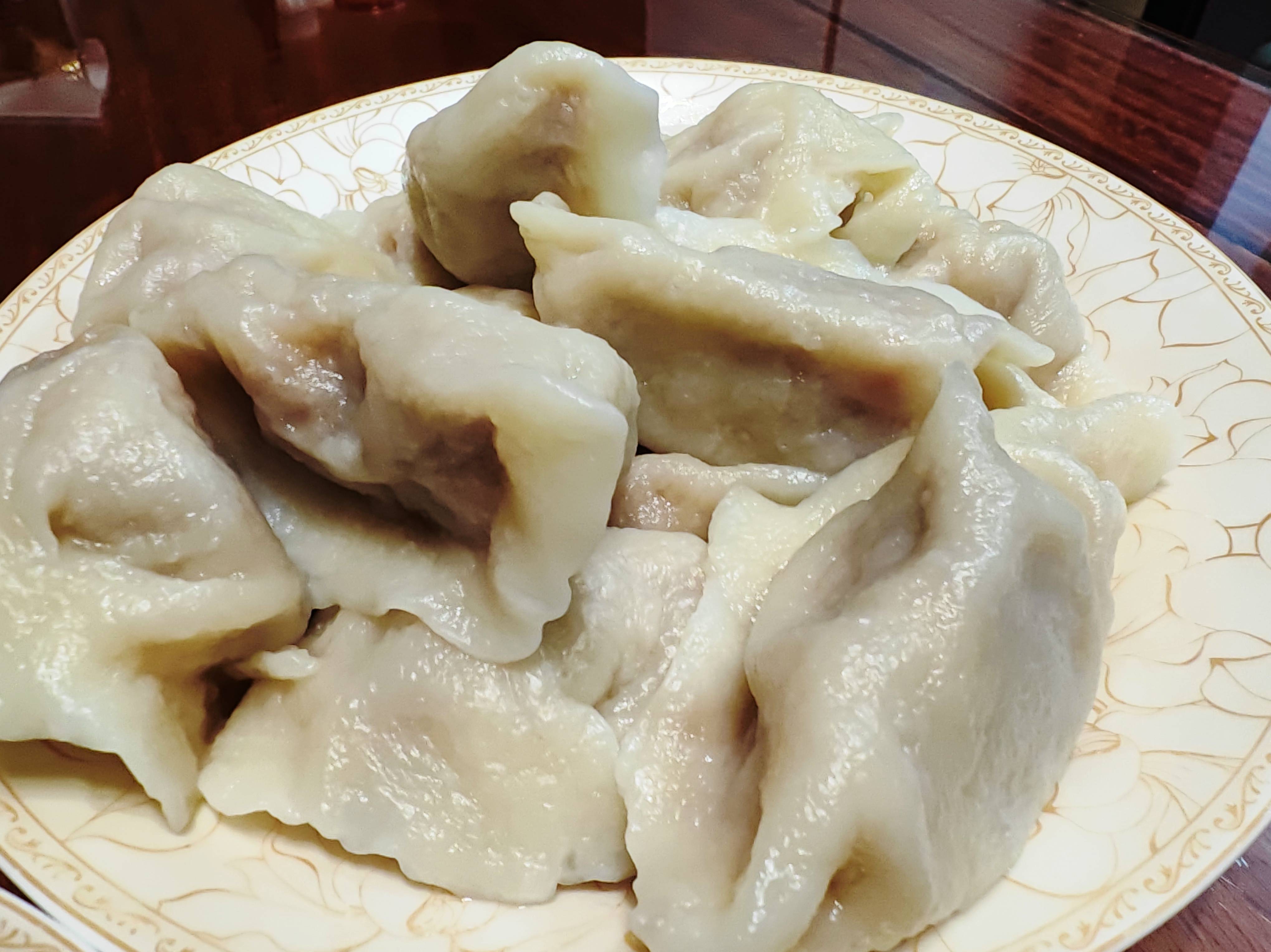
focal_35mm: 26
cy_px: 476
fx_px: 954
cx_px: 636
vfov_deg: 53.0
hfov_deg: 67.3
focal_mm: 1.82
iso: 800
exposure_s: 1/33
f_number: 2
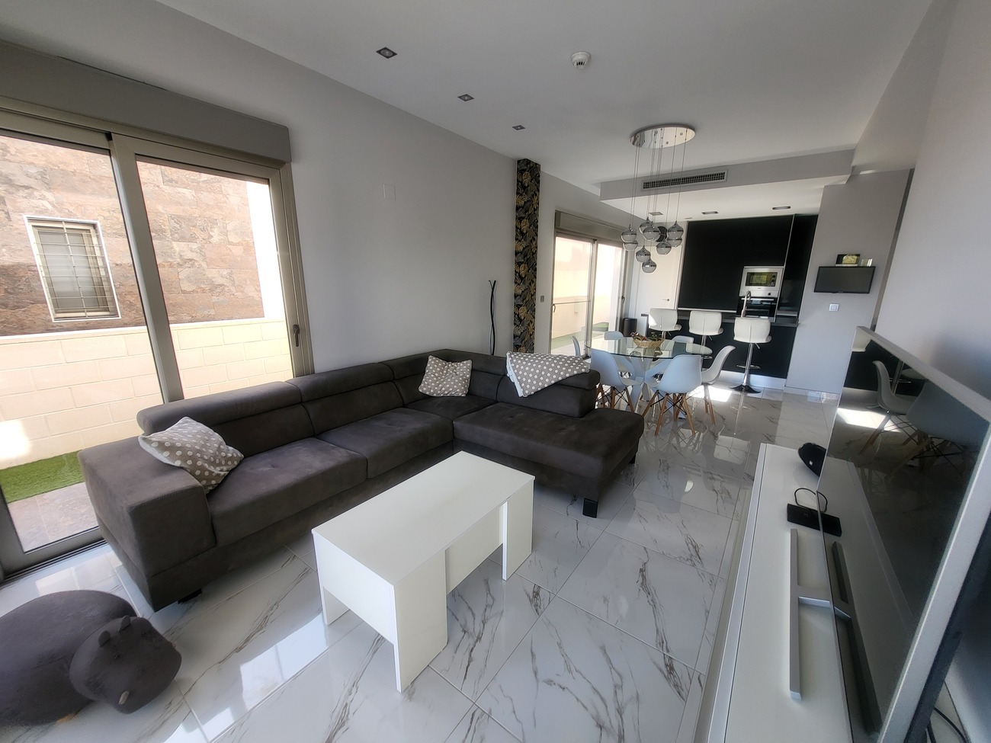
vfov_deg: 89.9
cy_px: 372
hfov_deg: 106.2
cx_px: 496
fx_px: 372
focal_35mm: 13
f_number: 2.2
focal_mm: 1.74
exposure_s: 1/100
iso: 32
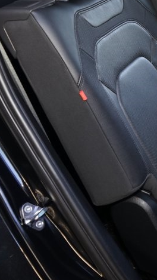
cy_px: 82
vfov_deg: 32.4
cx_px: 231
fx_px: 473
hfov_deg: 17.1
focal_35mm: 64
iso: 1000
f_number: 8
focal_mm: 28
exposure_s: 1/40
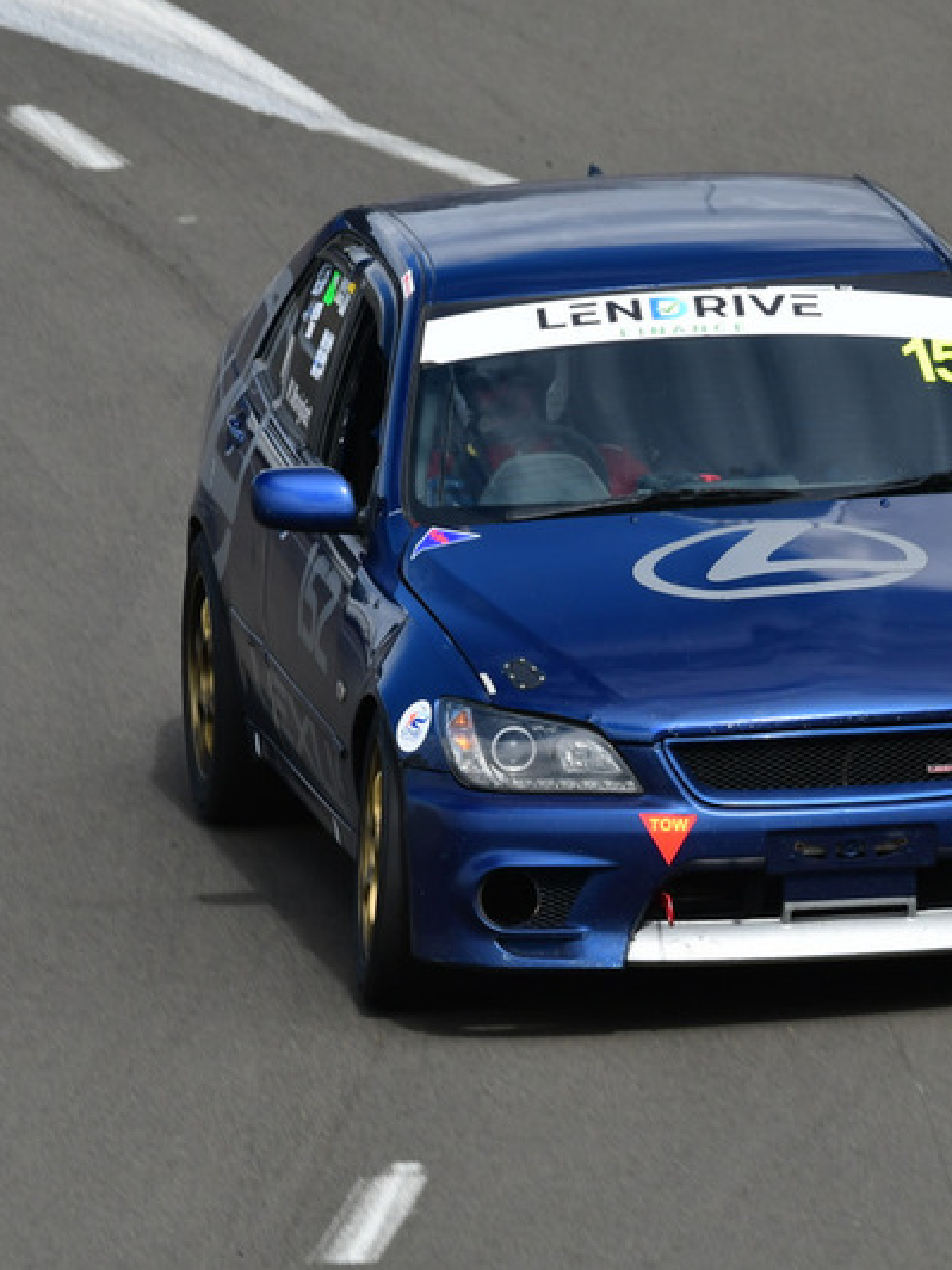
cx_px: 775
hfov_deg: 2.2
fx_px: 24678
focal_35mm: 673
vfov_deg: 2.9
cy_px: 635
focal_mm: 310
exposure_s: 1/250
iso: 250
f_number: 13
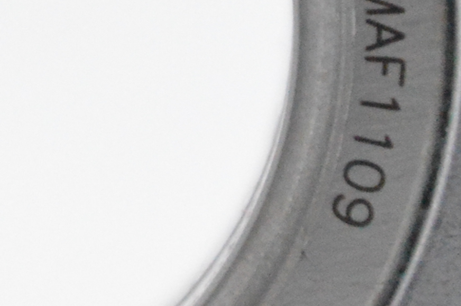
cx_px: -172
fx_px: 13902
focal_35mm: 1086
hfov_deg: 1.9
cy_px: -13
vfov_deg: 1.3
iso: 3200
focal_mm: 105
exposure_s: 1/100
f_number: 7.1
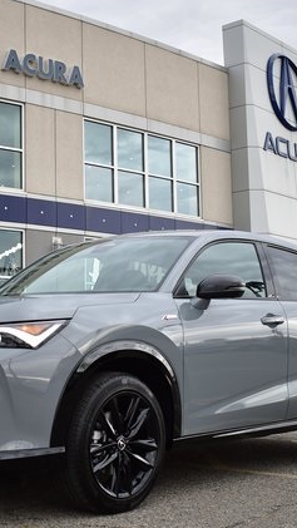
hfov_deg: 20.1
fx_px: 837
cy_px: 266
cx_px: 99
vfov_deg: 35.0
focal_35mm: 60
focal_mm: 25
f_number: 4
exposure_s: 1/50
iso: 100
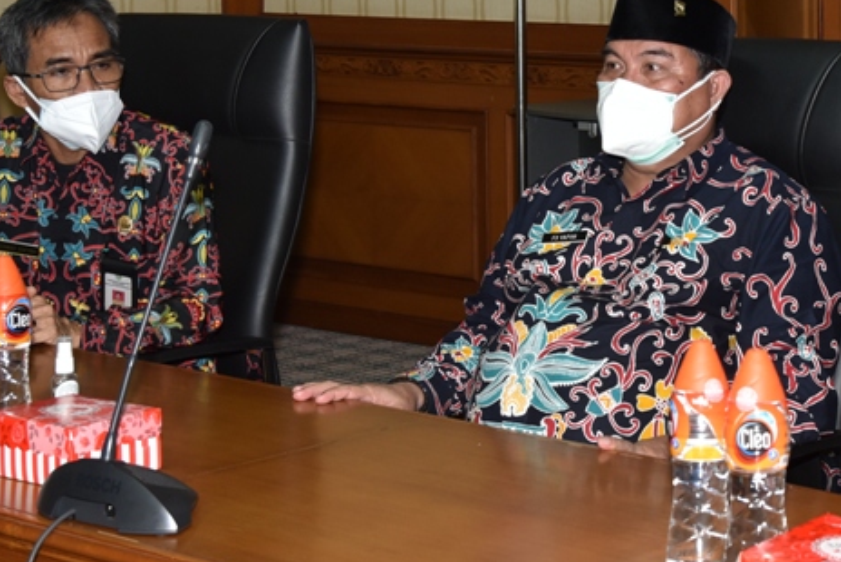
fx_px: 2267
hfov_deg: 20.7
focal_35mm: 97
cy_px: 85
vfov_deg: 14.0
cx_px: 700
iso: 800
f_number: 7.1
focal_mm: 44
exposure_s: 1/60
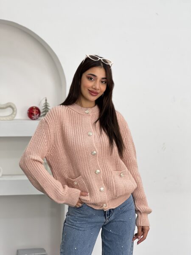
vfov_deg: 25.3
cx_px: 96
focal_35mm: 77
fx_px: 566
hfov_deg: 19.1
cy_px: 128
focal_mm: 9
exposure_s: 1/121
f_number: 2.8
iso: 64
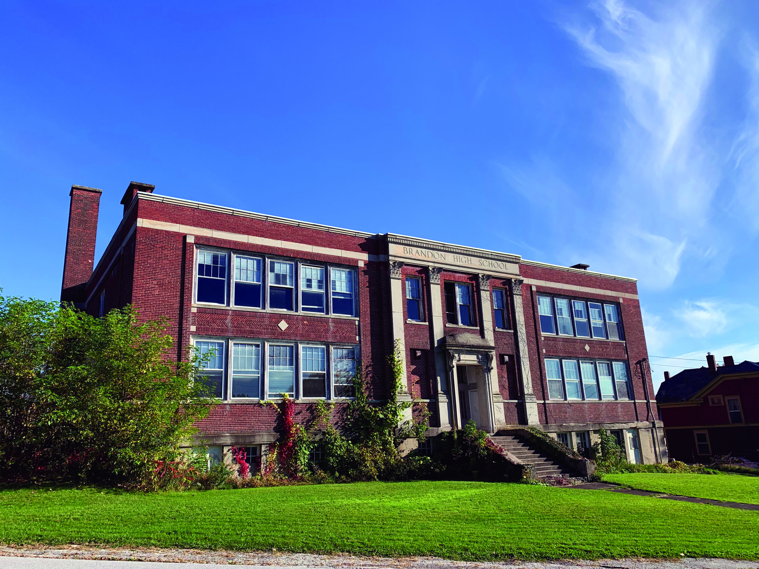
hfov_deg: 67.3
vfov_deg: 53.1
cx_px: 380
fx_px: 570
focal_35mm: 26
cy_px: 284
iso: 25
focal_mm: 4.25
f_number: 1.8
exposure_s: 1/1718
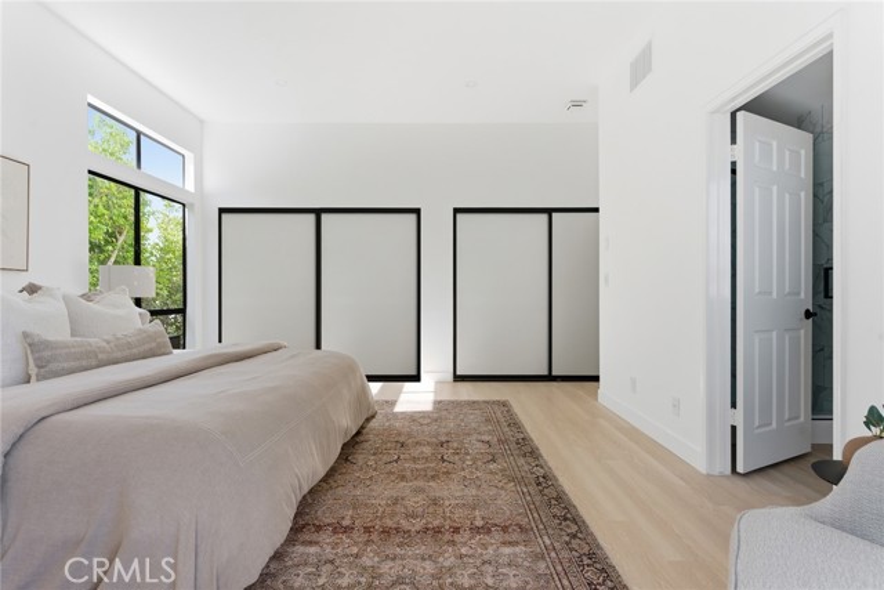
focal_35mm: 17
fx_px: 413
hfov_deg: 93.9
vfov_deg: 71.1
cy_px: 295
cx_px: 442
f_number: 8
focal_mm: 16.8
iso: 160
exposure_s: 1/100
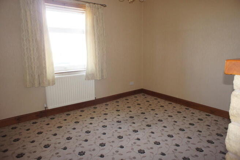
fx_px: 160
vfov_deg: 53.0
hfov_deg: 73.8
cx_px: 120
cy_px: 80
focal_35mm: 24
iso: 800
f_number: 3.5
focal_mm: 16
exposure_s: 1/100
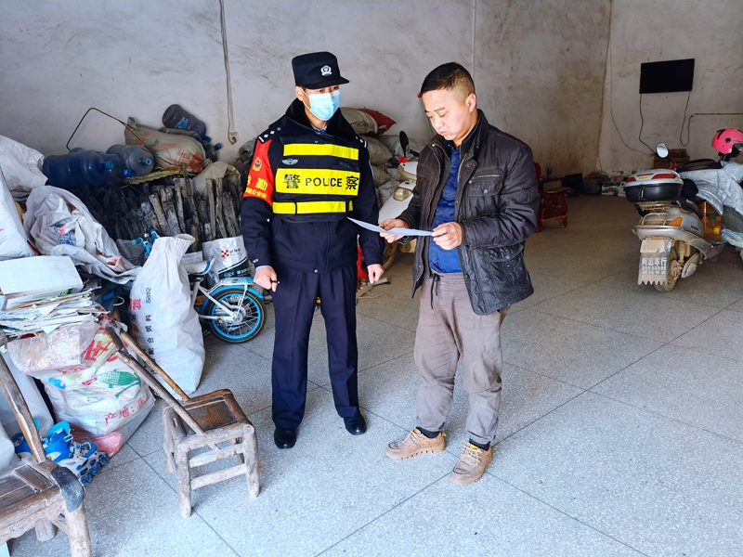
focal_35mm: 27
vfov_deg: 51.4
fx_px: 580
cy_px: 278
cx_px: 372
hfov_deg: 65.3
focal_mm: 6.67
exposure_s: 1/120
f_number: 1.9
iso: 160
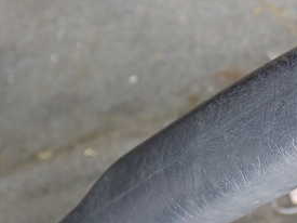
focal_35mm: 96
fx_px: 823
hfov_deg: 20.0
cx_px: 271
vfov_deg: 15.4
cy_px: 113
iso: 500
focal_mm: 7.84
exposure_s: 1/40
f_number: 2.9
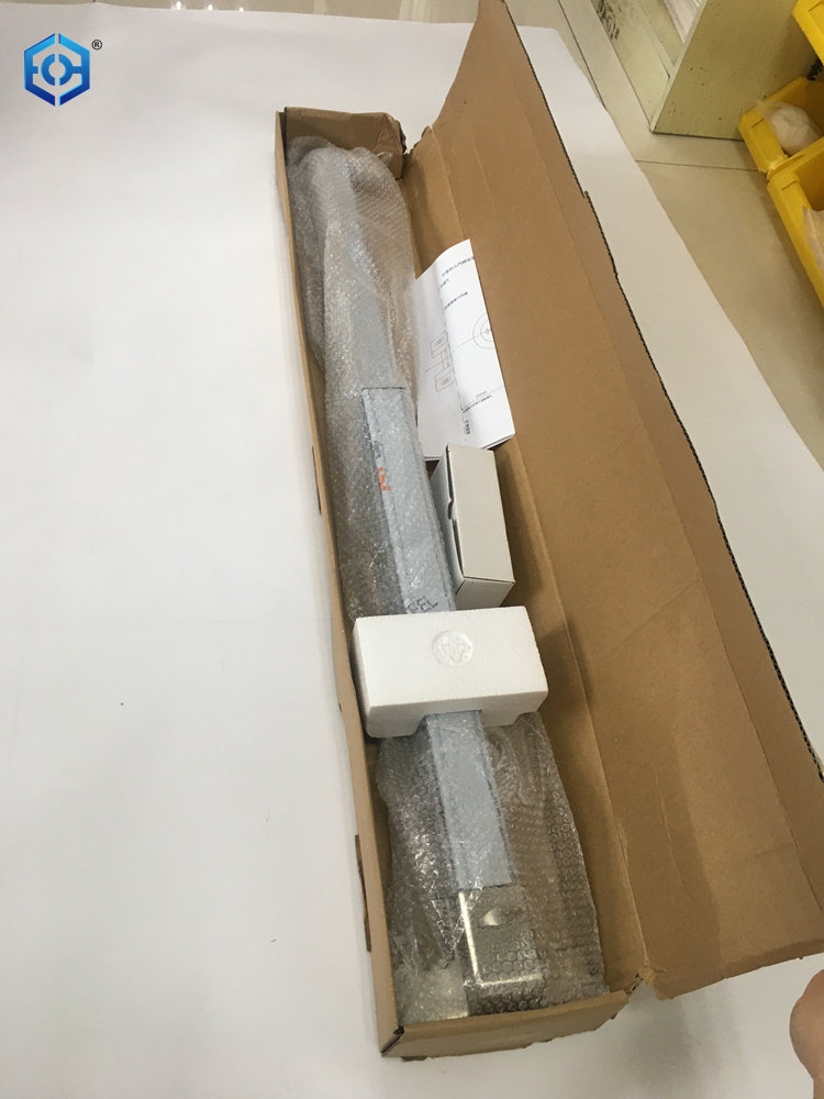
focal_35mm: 29
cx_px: 412
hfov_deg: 48.2
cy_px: 550
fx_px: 920
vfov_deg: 61.7
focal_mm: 4.15
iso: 80
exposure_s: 1/33
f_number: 2.2
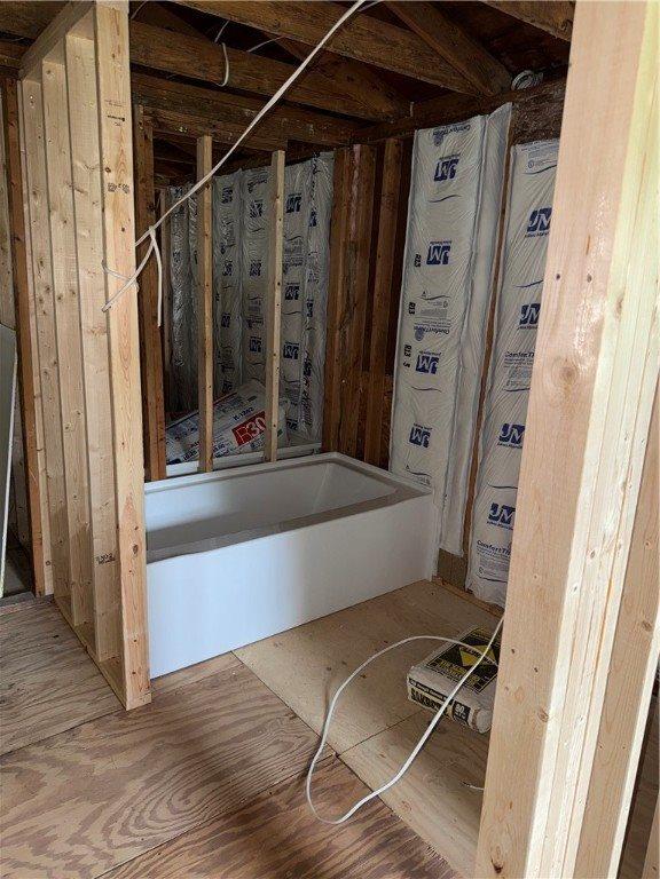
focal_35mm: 24
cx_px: 330
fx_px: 610
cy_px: 440
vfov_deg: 71.6
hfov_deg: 56.8
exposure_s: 1/8
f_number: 1.78
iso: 64
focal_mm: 6.76
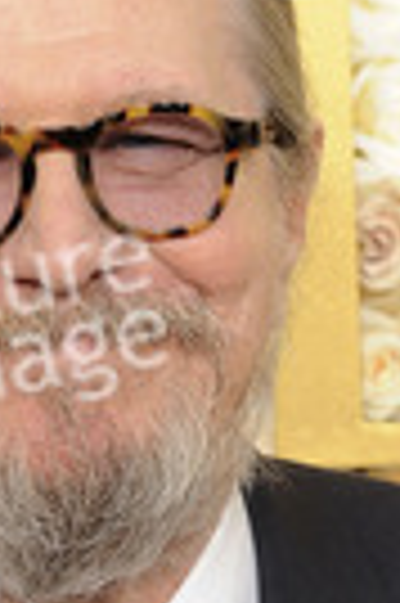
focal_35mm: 598
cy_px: 567
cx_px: 70
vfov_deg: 3.5
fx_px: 9992
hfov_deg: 2.3
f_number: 10
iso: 1000
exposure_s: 1/250
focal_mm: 200
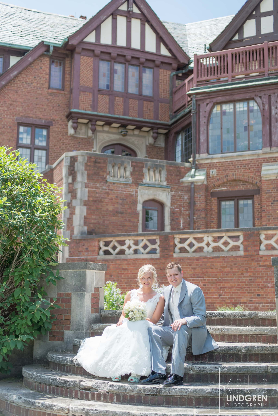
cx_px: 139
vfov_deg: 39.6
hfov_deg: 27.0
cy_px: 208
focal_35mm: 50
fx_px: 579
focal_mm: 50
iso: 400
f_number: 2.5
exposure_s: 1/8000
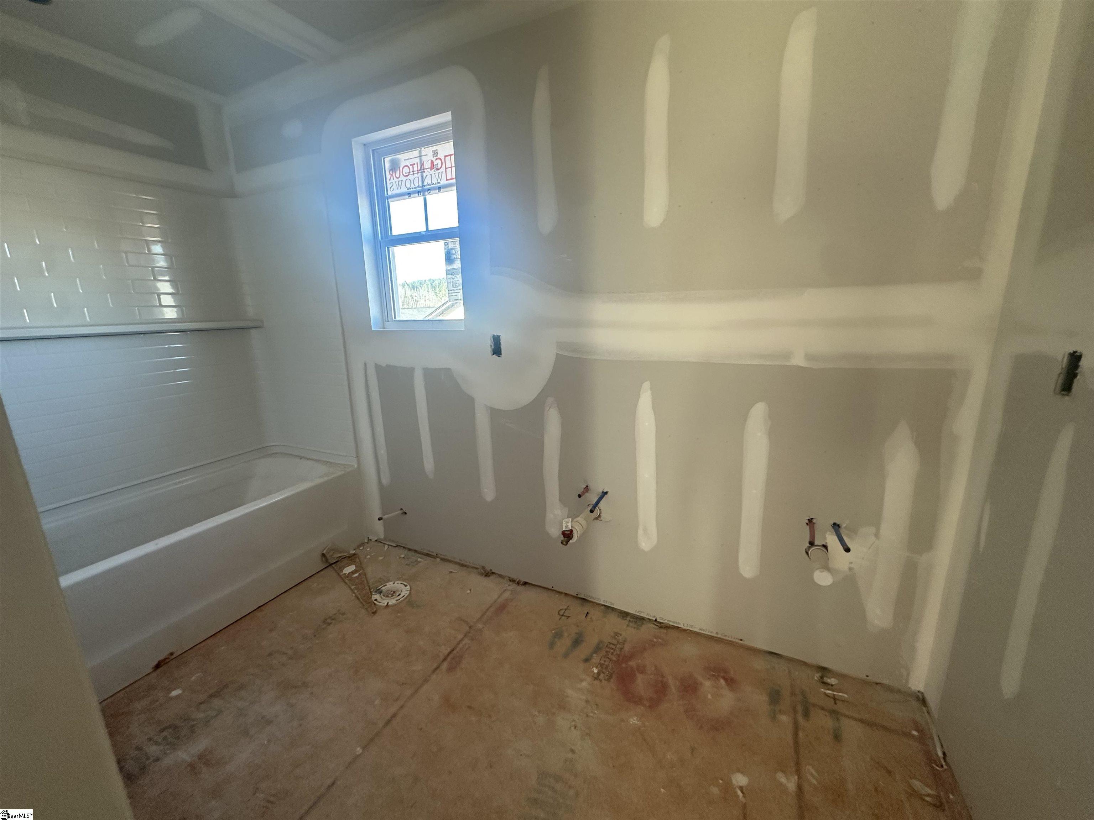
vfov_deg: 85.7
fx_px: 442
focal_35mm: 14
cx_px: 547
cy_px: 410
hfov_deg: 102.1
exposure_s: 1/99
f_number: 2.2
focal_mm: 2.22
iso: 200
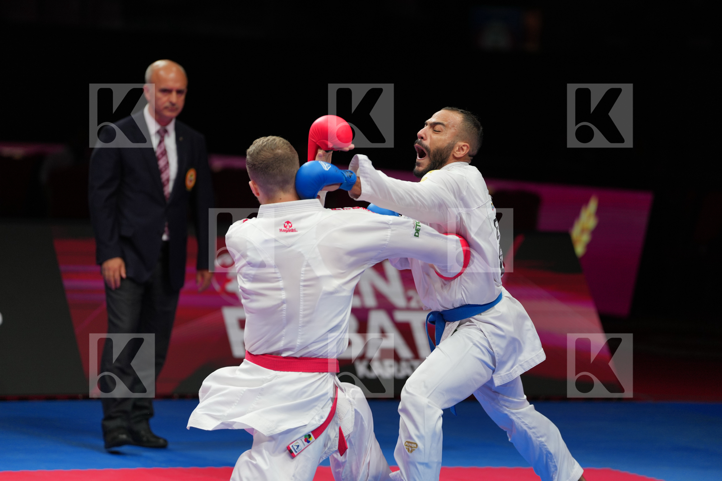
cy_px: 240
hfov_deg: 10.3
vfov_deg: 6.9
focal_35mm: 200
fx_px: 4010
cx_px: 361
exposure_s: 1/1000
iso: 500
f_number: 2.8
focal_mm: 200
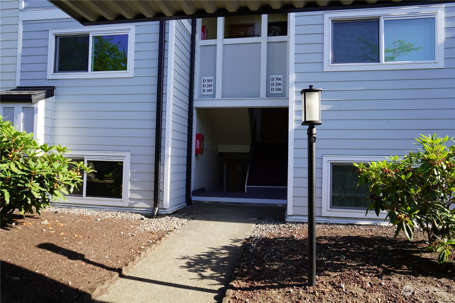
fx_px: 303
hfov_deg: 73.7
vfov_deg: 53.1
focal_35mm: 24
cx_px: 228
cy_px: 152
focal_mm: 24
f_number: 7.1
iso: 100
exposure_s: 1/100
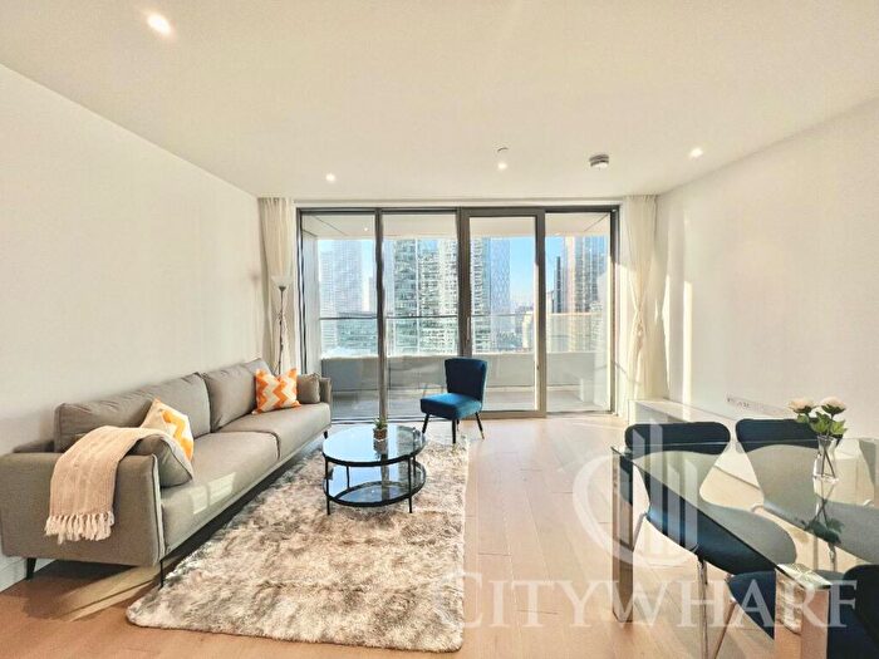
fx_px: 330
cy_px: 330
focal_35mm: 13
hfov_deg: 106.2
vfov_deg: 89.9
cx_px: 440
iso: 32
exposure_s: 1/287
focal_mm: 1.57
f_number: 1.8
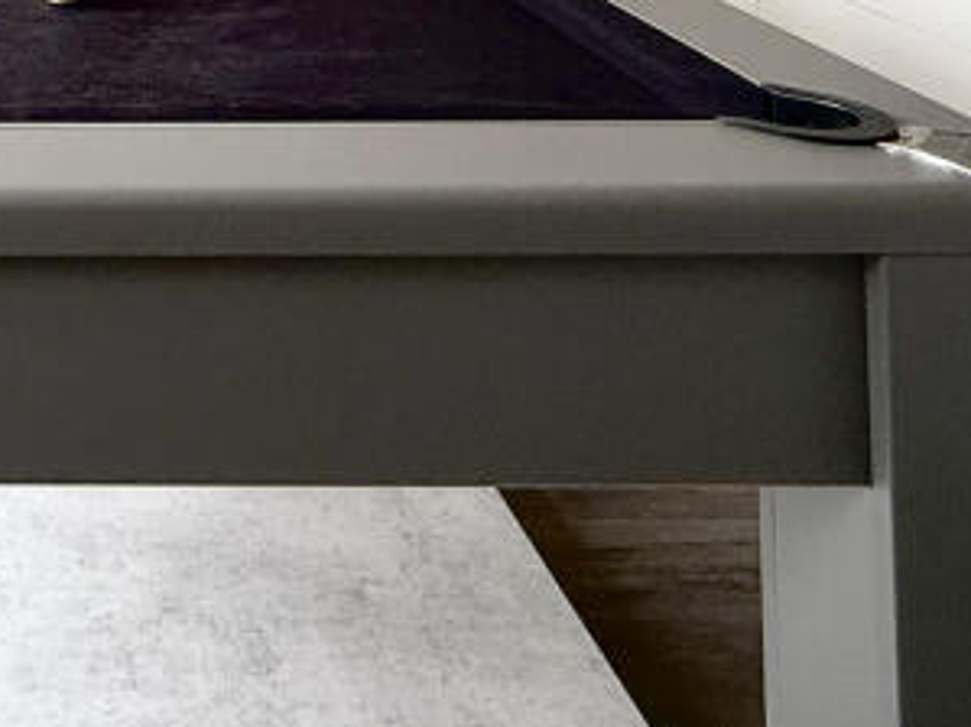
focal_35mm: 48
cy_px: -393
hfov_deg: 35.5
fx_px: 1346
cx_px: -19
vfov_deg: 23.5
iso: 125
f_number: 2.2
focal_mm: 2.22
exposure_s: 1/99
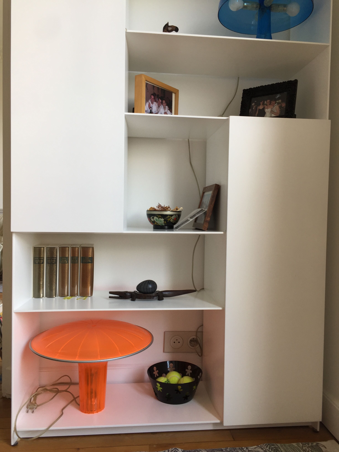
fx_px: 379
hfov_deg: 48.2
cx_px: 170
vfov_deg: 61.7
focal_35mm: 29
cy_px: 226
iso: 32
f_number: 2.2
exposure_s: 1/50
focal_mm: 4.15
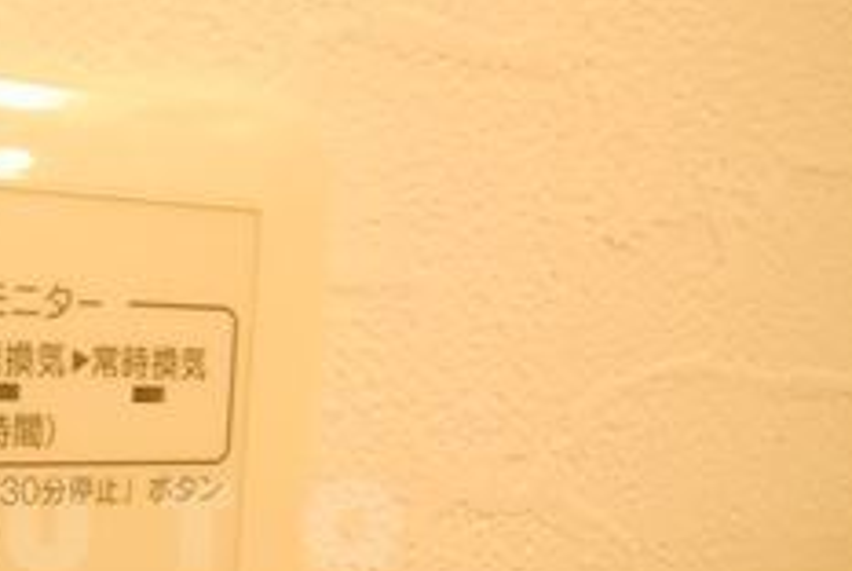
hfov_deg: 41.3
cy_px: 531
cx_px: -146
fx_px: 782
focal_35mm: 33
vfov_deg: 37.1
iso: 1600
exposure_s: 1/100
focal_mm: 8
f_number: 5
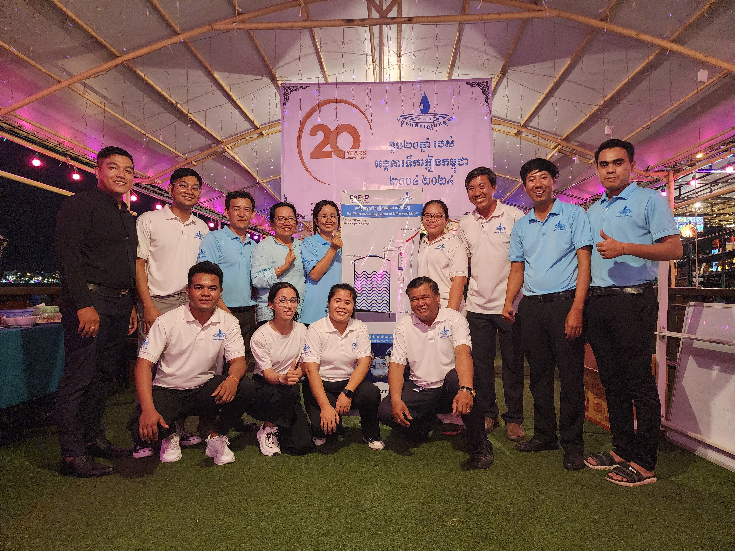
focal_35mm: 23
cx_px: 368
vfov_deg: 58.9
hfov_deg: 73.9
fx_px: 488
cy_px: 276
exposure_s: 1/40
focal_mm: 6.4
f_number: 1.8
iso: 640
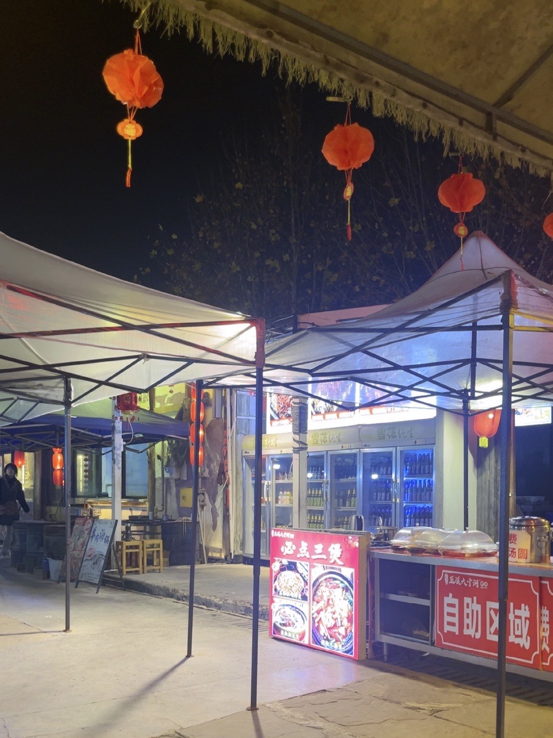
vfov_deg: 65.3
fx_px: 575
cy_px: 369
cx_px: 276
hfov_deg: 51.4
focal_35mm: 27
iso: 125
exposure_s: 1/50
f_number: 1.6
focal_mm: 5.1
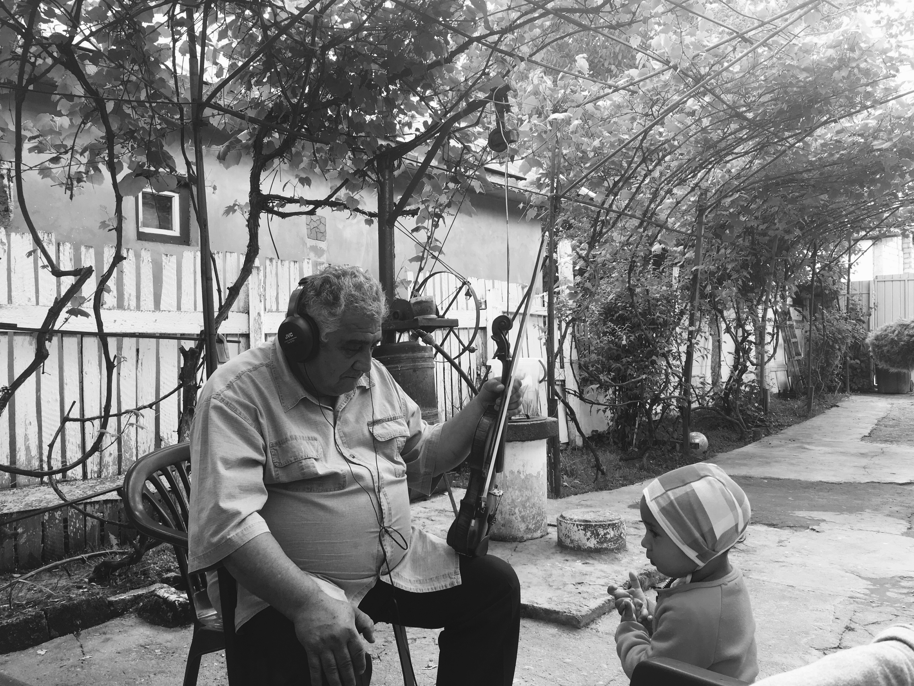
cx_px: 457
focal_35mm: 29
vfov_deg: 48.2
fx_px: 766
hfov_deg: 61.7
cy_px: 343
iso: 25
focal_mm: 4.15
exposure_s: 1/100
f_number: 2.2
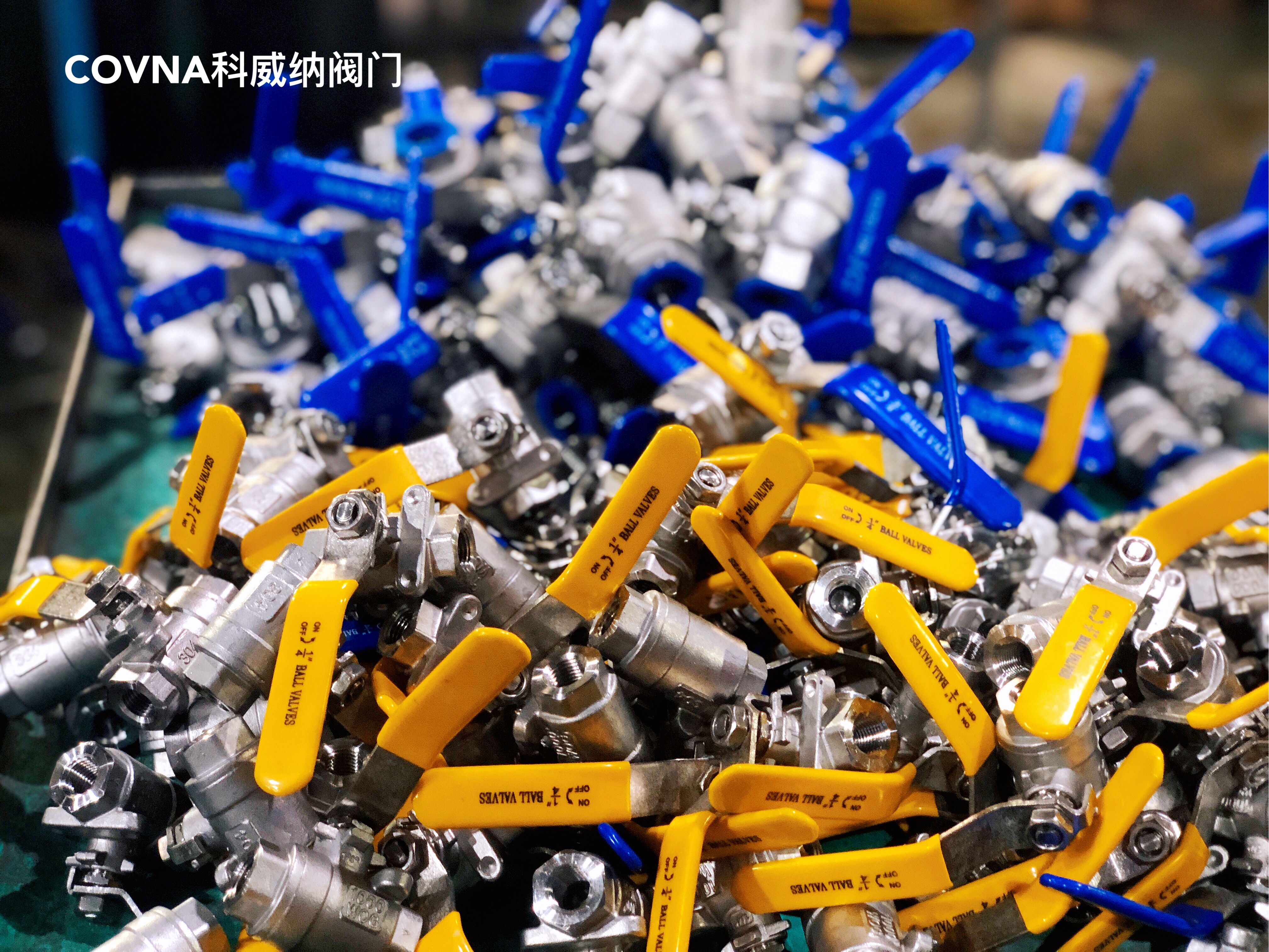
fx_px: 1906
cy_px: 476
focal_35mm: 52
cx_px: 634
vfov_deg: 28.0
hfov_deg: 36.8
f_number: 2.4
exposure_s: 1/13
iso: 160
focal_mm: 6
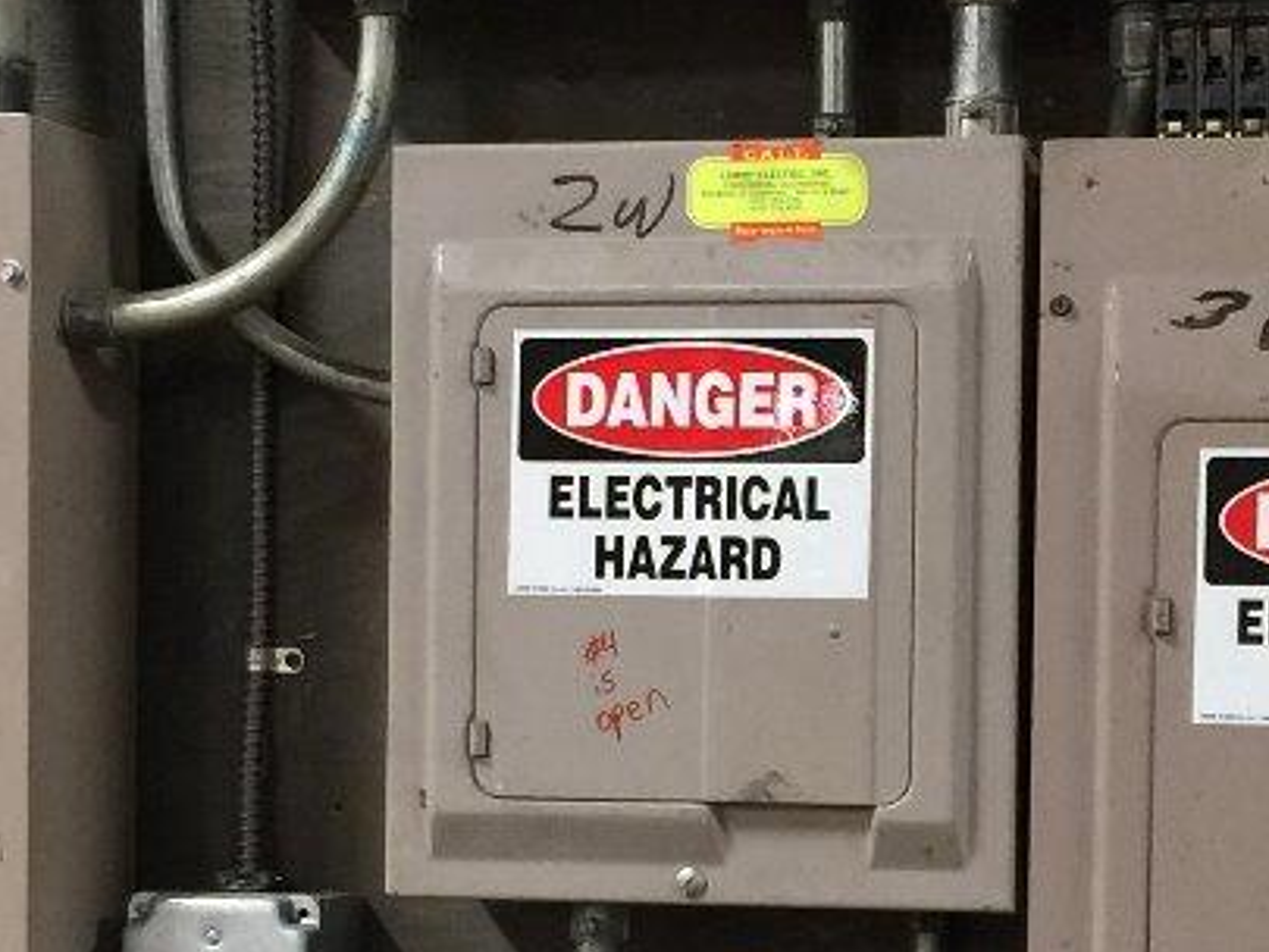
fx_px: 3777
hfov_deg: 18.8
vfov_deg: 14.3
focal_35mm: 103
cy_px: 824
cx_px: 1075
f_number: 2.2
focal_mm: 4.15
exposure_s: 1/15
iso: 80
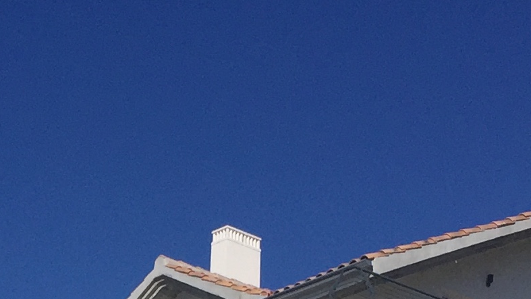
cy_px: 729
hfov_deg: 16.3
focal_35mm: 131
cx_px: 100
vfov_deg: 8.4
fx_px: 1845
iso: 32
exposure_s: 1/6623
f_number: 2.2
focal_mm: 4.15
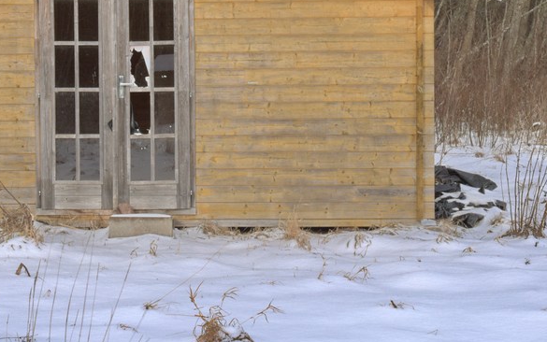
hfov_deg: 22.5
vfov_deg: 14.2
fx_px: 1372
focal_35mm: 92
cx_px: 195
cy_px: 93
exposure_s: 1/125
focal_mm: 44
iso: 100
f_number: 14
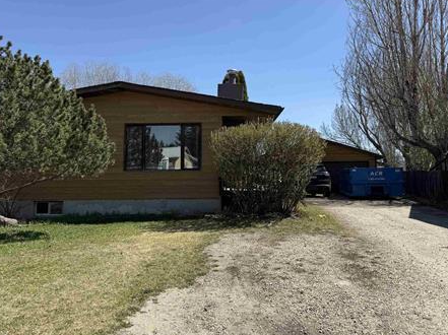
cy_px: 139
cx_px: 214
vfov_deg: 48.0
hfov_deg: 61.7
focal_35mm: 29
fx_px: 375
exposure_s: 1/3759
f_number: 1.78
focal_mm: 6.76
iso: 80
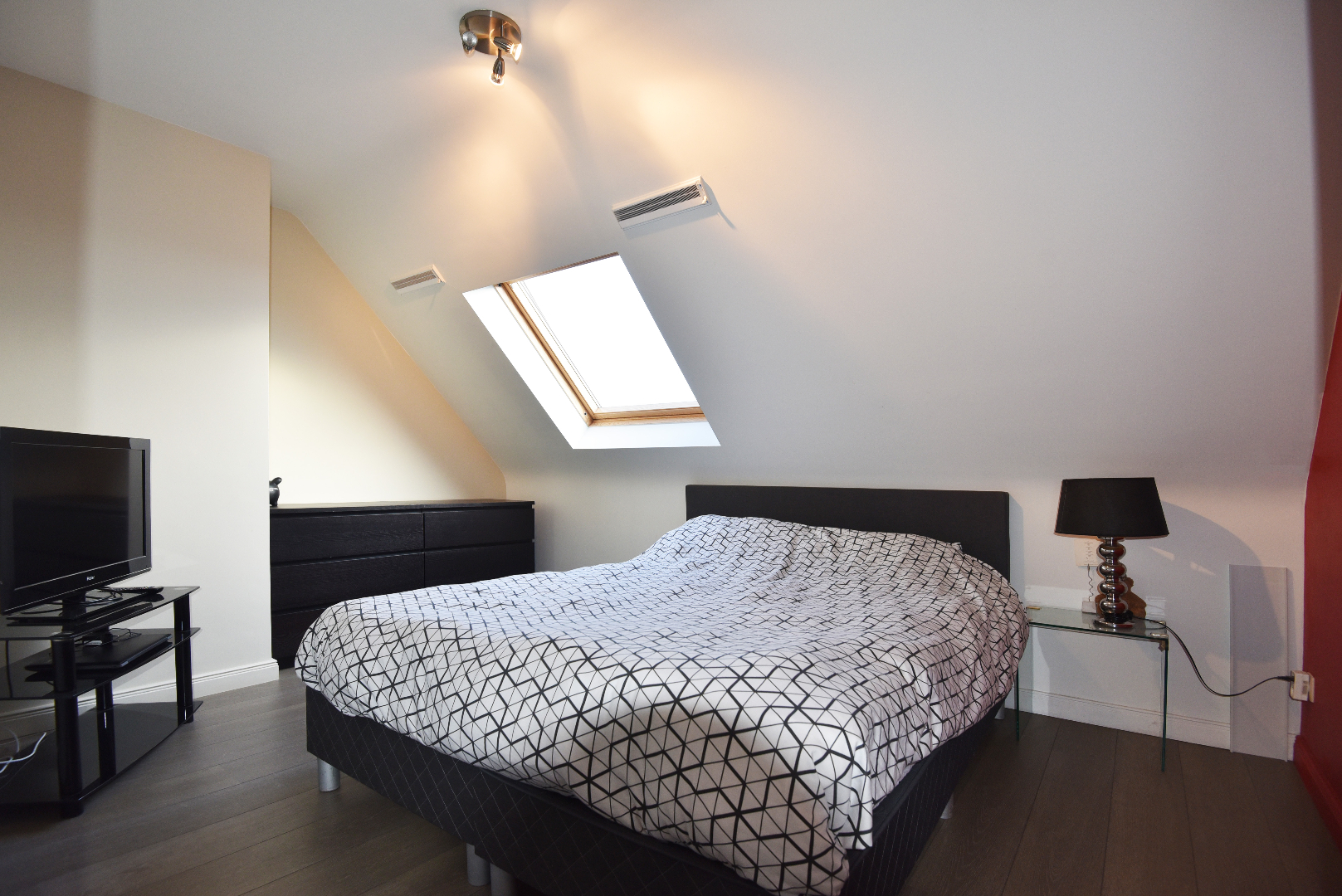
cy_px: 448
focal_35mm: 16
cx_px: 671
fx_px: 597
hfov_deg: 96.7
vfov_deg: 73.8
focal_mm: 16
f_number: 5.6
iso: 800
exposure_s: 1/125
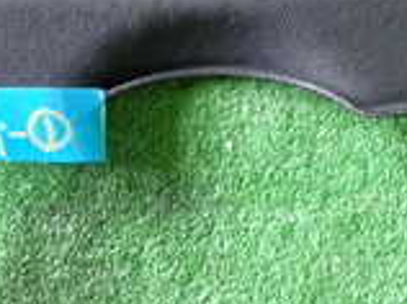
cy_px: -93
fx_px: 1115
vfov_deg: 14.8
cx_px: 204
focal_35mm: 95
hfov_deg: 20.7
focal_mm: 4.5
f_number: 2
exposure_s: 1/30
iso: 500
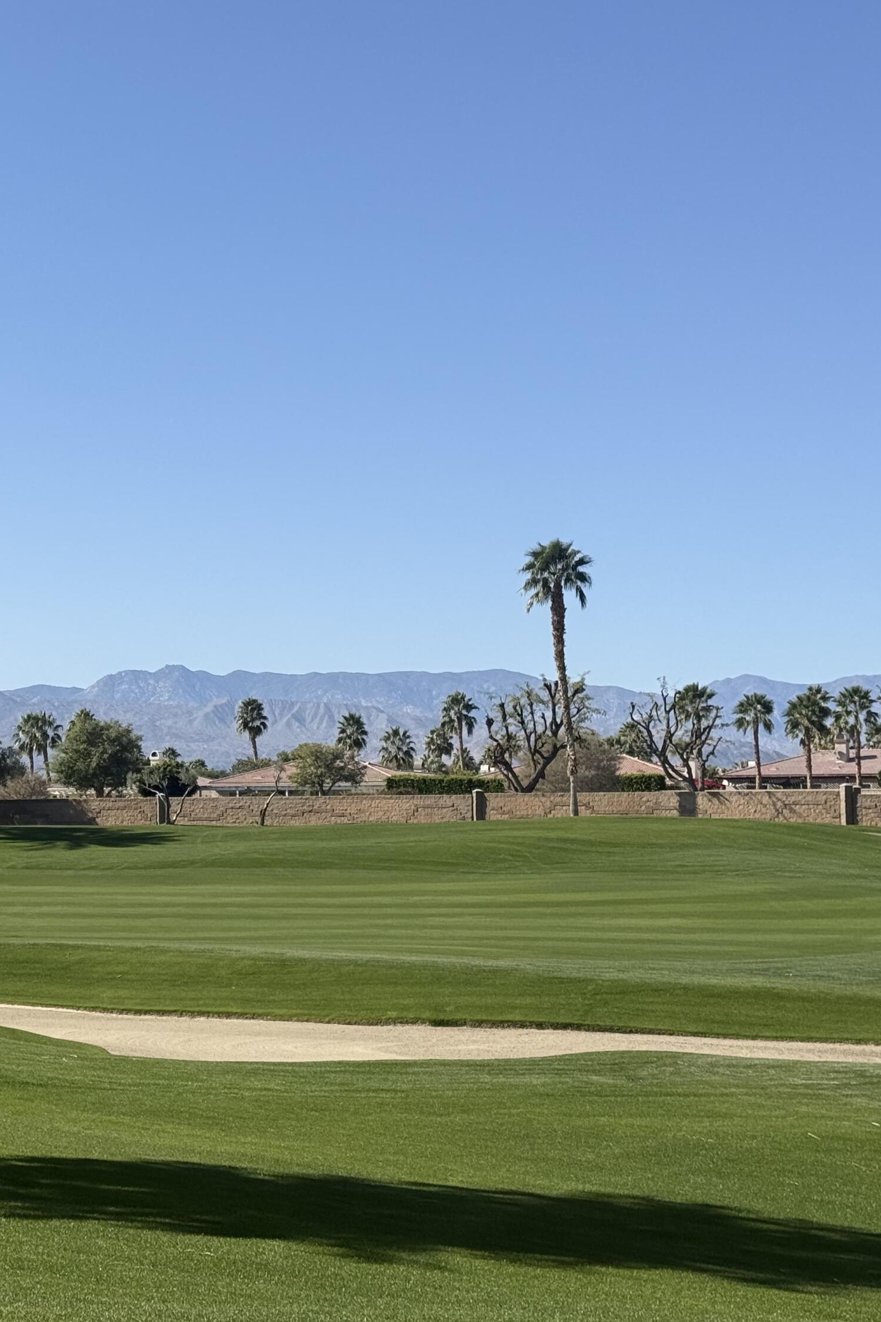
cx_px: 157
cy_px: 661
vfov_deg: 30.1
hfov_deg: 20.1
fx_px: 2459
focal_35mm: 67
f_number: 1.78
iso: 64
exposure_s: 1/5587
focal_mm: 6.76
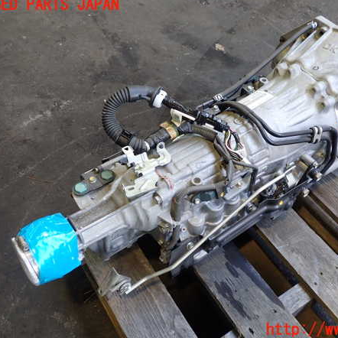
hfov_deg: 45.7
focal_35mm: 36
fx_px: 398
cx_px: 210
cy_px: 167
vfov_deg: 46.0
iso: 200
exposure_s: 1/50
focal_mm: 5.4
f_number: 2.3
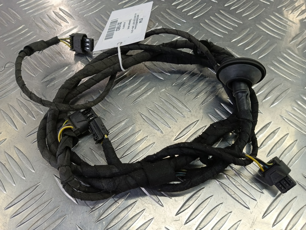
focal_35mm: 23
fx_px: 203
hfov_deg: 73.9
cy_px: 115
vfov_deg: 58.9
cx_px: 153
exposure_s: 1/50
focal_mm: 4.11
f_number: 1.6
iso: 113
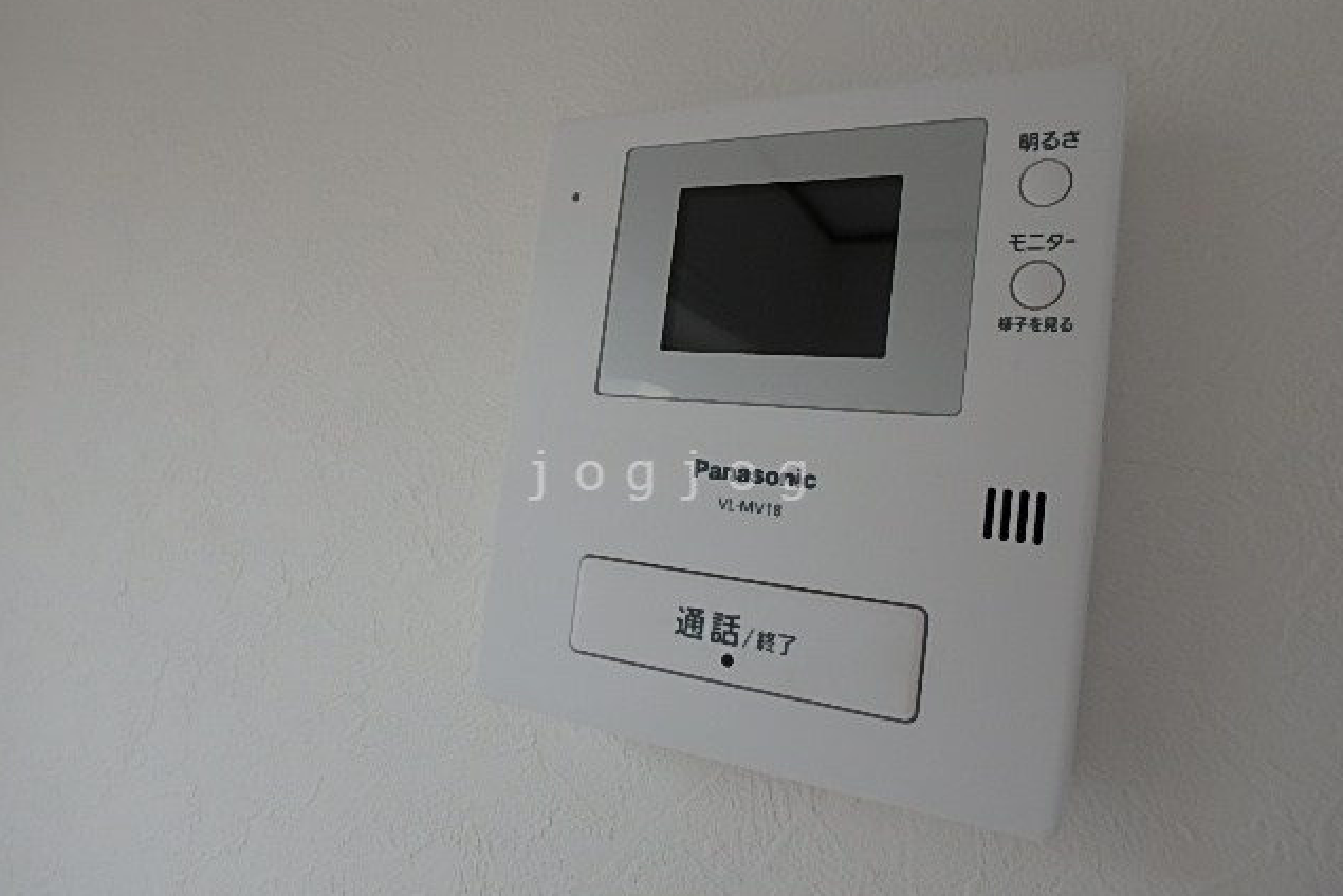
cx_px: 673
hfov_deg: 78.6
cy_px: 475
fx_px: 821
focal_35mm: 22
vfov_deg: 57.2
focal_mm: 3.7
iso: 125
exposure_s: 1/60
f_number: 3.5
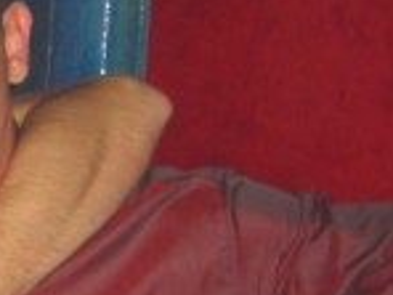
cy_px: 279
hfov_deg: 11.5
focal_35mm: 154
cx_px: -401
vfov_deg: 9.6
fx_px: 1748
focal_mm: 7.9
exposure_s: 1/60
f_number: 2.8
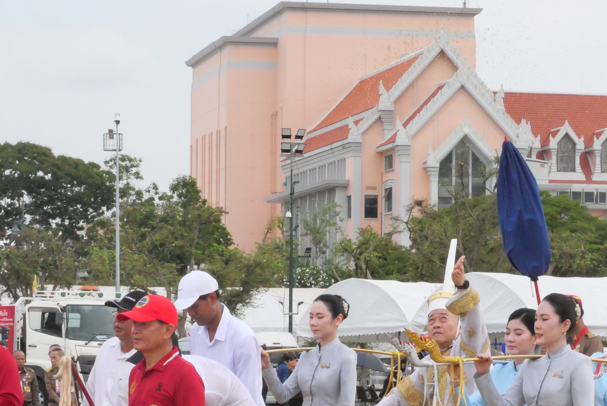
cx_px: 378
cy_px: 271
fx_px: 2581
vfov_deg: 9.0
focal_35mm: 153
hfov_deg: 13.4
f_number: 22
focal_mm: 49
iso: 4000
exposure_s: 1/400
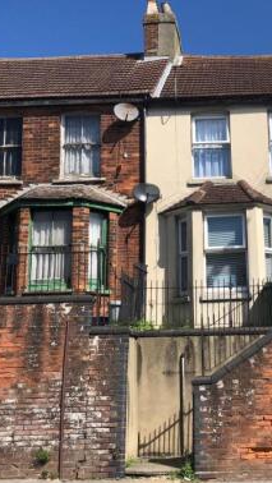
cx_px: 237
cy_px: 237
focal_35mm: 47
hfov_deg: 24.8
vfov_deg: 43.7
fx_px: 602
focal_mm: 3.99
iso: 20
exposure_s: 1/2288
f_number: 1.8
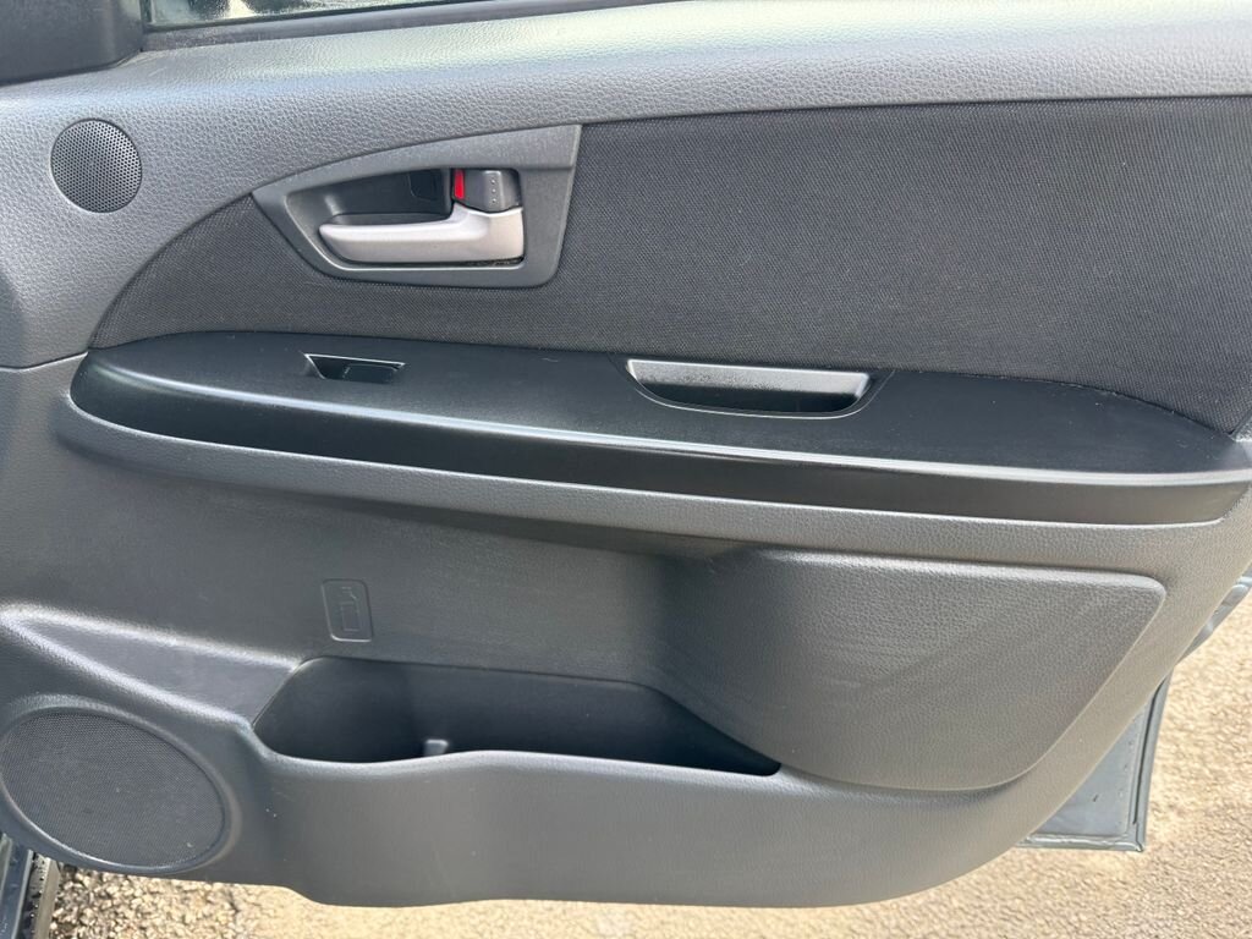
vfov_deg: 56.8
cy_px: 470
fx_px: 868
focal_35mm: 24
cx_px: 626
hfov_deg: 71.6
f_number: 1.78
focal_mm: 6.76
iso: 200
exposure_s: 1/121
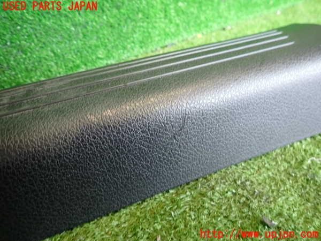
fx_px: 232
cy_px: 120
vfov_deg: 54.9
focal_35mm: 25
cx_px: 160
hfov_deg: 69.4
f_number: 2
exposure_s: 1/30
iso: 200
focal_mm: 4.5
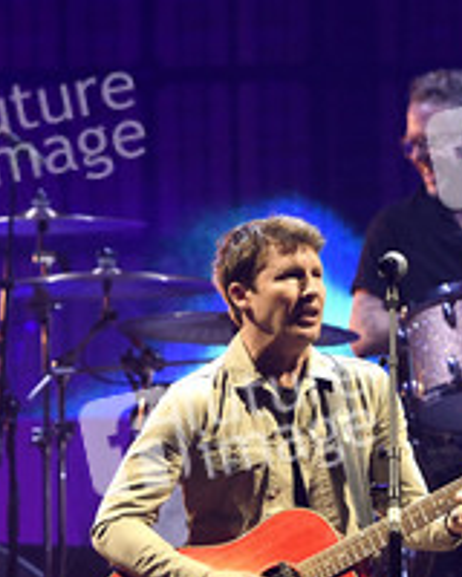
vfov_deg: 6.0
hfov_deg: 4.9
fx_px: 5452
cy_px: 574
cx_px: 312
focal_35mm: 319
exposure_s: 1/320
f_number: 4
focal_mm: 170
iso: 1600
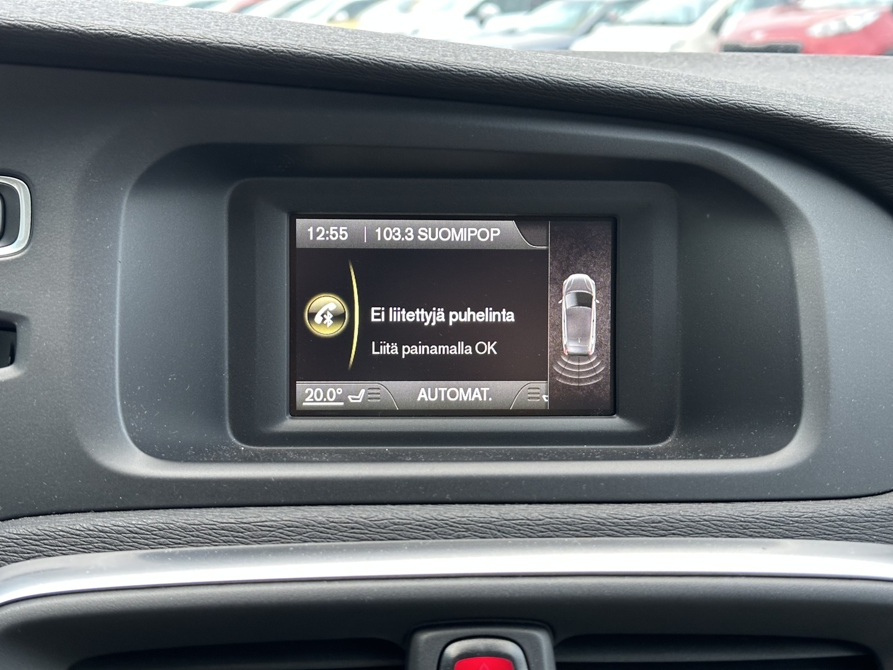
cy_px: 335
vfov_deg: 30.3
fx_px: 1238
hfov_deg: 39.7
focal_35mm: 48
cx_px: 446
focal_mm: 6.86
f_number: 1.78
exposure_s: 1/45
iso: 250
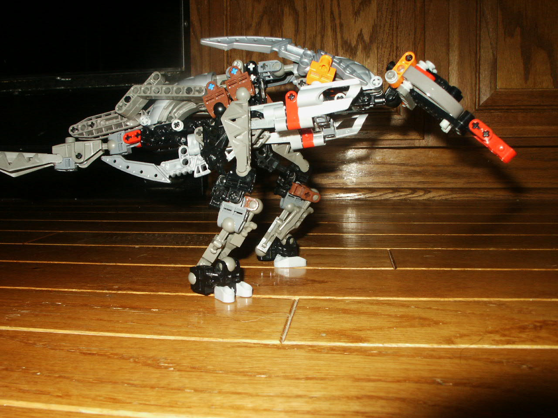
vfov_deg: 40.7
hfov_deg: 52.6
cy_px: 209
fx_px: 564
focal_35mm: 35
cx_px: 279
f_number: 6.7
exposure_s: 1/45
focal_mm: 7.18
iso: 200
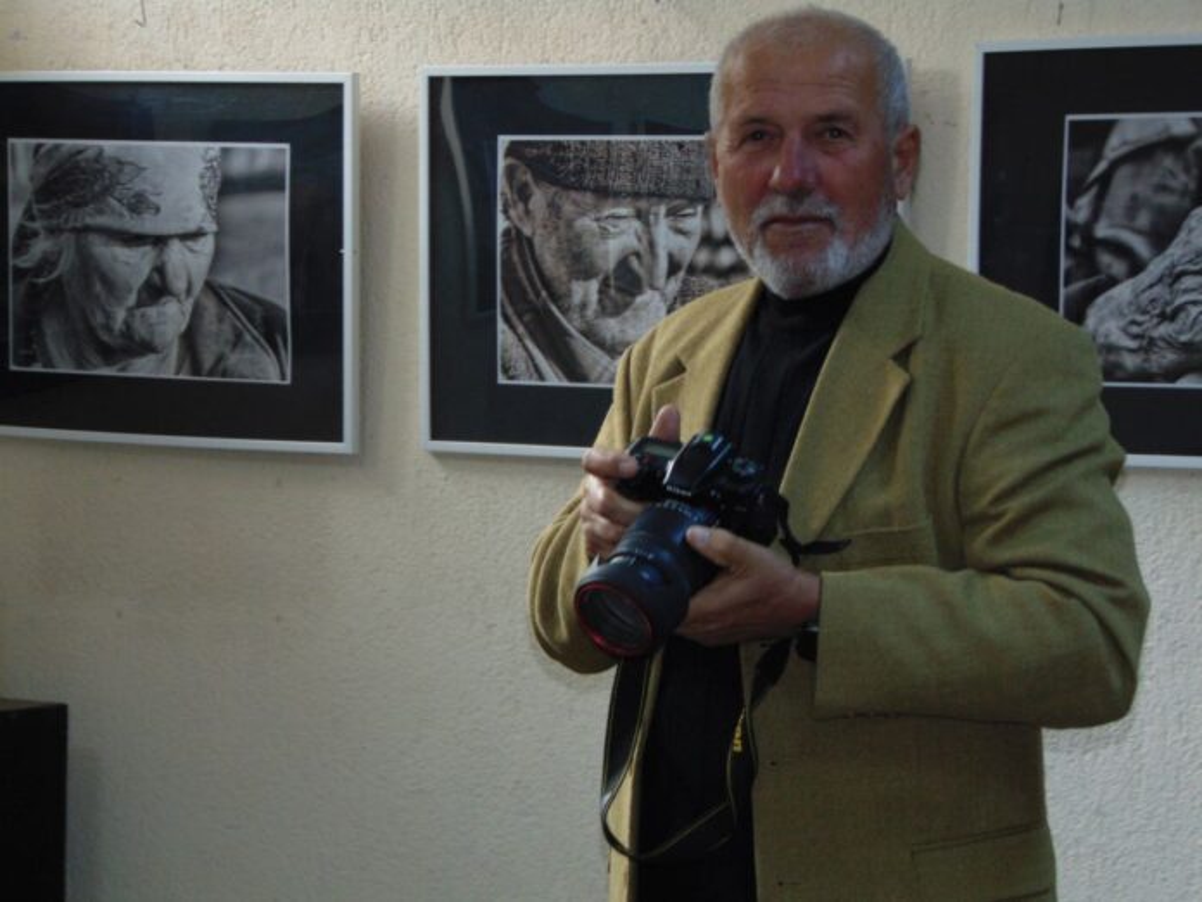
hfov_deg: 18.2
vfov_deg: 13.7
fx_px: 3750
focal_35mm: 108
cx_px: 601
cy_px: 451
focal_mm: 19.4
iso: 160
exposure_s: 1/25
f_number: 3.9
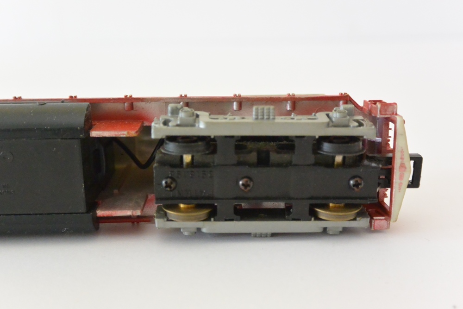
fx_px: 566
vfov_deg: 30.5
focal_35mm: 44
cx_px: 232
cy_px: 154
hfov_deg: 44.5
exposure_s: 1/30
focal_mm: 16.3
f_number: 4.2
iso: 1600
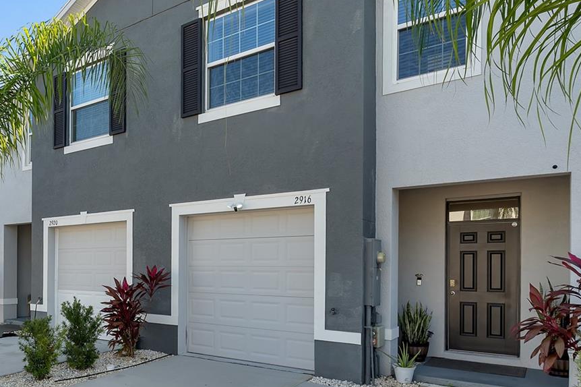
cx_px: 151
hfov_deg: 65.5
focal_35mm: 26
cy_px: 182
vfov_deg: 49.5
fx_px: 419
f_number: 7.1
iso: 100
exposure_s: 1/100
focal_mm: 14
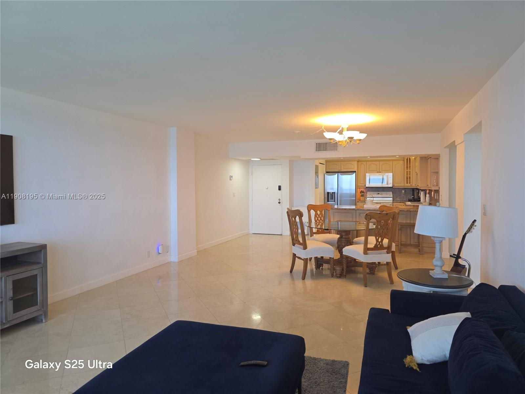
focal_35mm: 23
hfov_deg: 73.9
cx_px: 262
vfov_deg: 58.9
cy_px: 197
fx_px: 349
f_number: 1.7
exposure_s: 1/120
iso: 125
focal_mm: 6.3
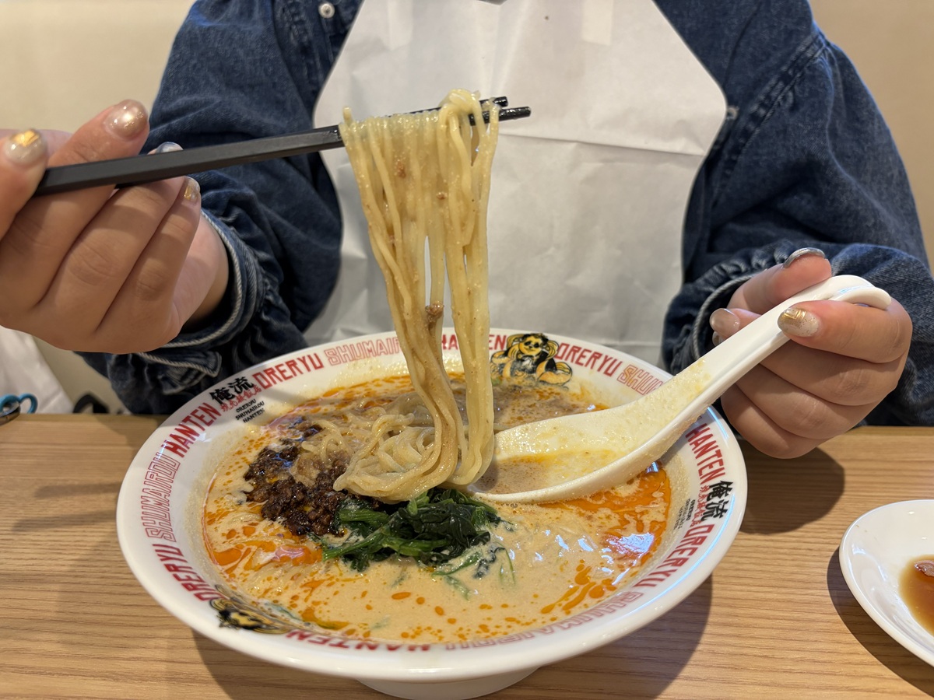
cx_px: 467
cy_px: 350
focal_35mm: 26
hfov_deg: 67.3
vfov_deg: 53.1
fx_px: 702
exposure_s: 1/100
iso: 125
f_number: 1.6
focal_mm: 5.96
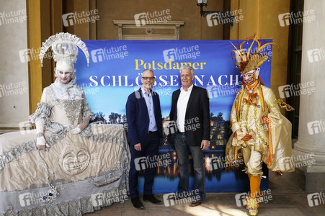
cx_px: 162
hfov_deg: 57.3
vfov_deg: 39.9
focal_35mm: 33
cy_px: 108
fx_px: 298
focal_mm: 33
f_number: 8
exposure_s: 1/640
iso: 1600
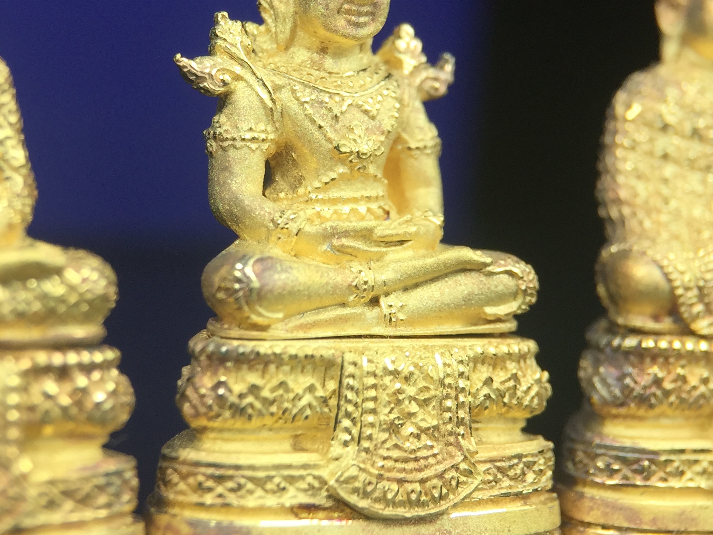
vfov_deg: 25.2
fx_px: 1195
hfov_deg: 33.2
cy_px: 200
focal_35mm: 58
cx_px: 293
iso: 32
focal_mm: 4.15
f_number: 2.2
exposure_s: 1/824
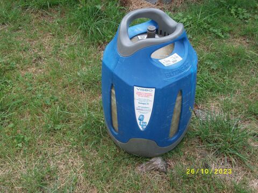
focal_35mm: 49
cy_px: 96
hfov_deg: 38.9
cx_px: 129
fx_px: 365
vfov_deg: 29.7
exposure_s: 1/174
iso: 80
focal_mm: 8.8
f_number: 3.6
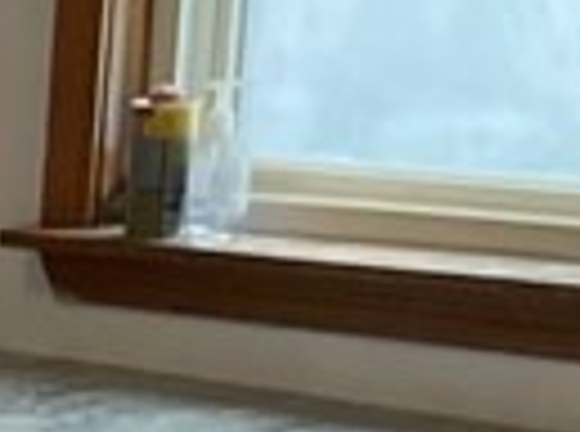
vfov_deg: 6.9
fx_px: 3459
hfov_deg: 7.8
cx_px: -1367
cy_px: 914
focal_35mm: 207
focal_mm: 4.2
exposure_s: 1/121
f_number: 1.6
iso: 50
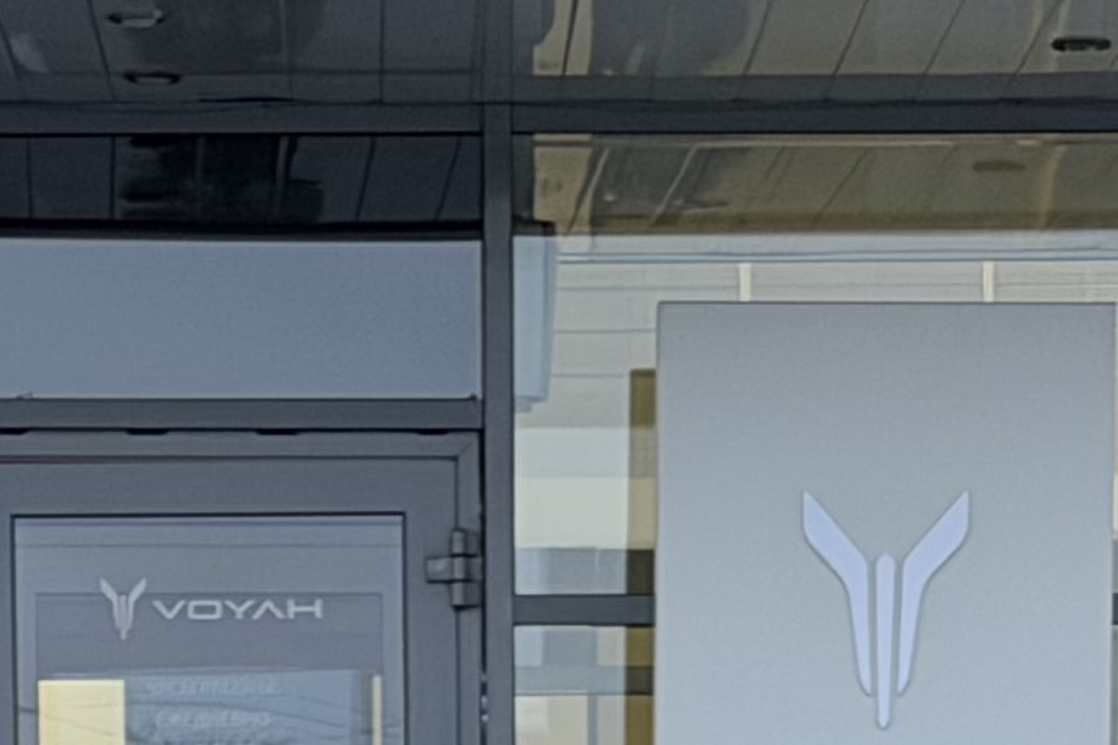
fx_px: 8074
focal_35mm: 260
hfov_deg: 7.9
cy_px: 1900
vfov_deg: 5.1
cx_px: 425
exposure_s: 1/60
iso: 125
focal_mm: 6.76
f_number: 1.78
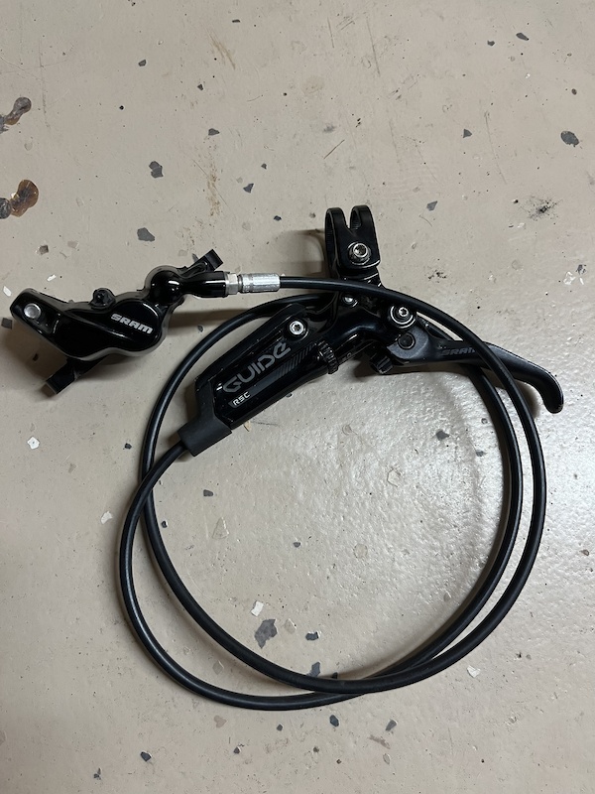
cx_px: 298
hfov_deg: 53.1
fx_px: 596
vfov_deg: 67.3
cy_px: 397
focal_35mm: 26
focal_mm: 5.1
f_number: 1.6
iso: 200
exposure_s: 1/60
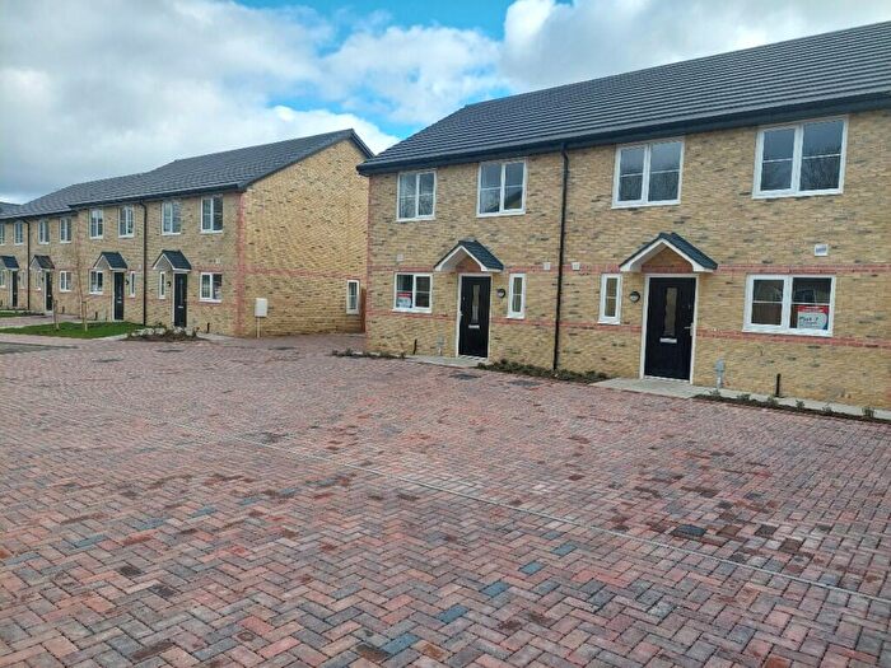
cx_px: 446
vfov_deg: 54.9
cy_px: 334
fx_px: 643
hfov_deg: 69.4
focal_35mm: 25
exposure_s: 1/746
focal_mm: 5.23
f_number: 1.8
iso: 40
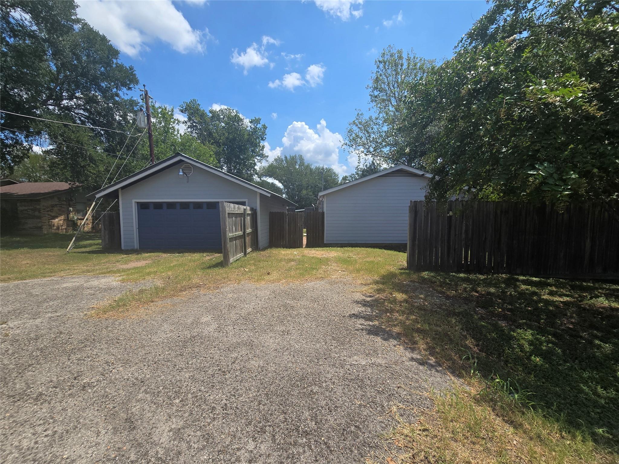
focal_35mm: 13
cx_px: 310
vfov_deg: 89.9
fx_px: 232
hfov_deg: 106.2
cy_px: 232
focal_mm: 2.2
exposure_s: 1/2397
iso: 50
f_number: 2.2
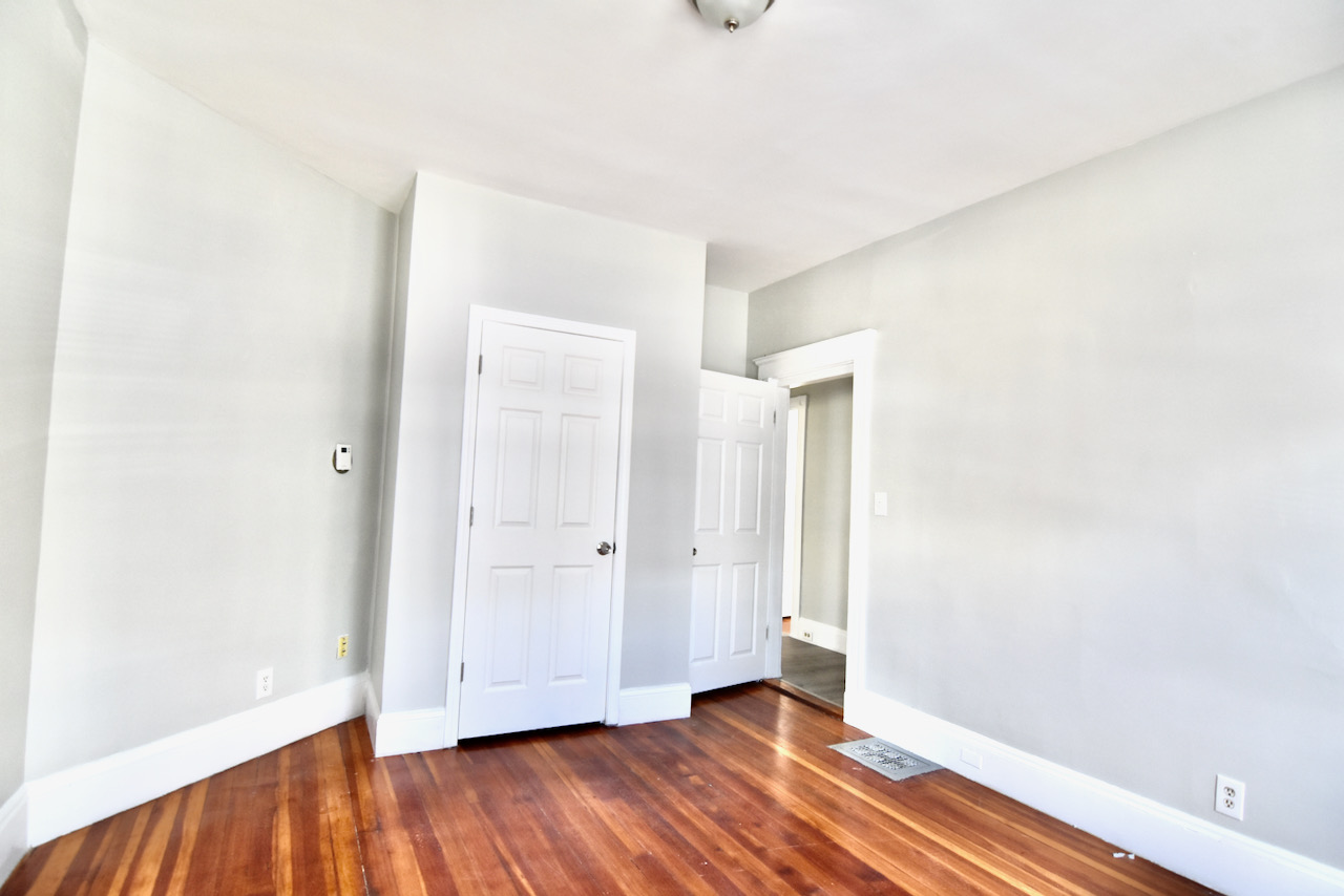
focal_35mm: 18
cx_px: 672
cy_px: 448
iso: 800
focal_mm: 12
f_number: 4.5
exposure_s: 1/80
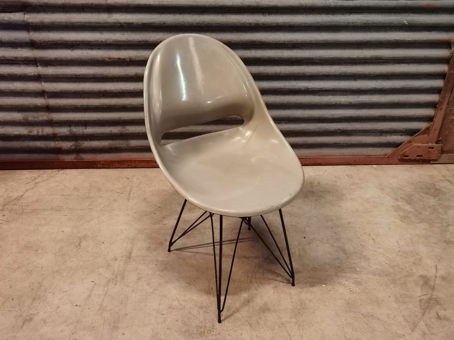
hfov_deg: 61.7
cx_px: 227
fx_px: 380
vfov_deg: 48.2
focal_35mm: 29
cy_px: 170
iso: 640
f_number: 1.9
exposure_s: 1/33.3
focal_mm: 6.71
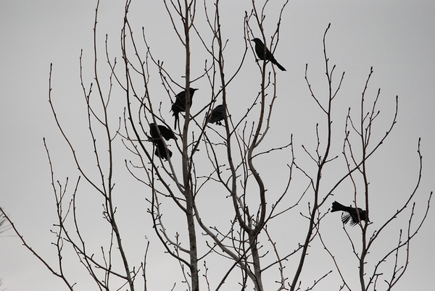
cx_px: 218
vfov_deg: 4.6
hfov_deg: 6.9
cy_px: 146
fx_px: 3630
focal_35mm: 300
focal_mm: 200
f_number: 8
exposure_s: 1/4000
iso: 1600
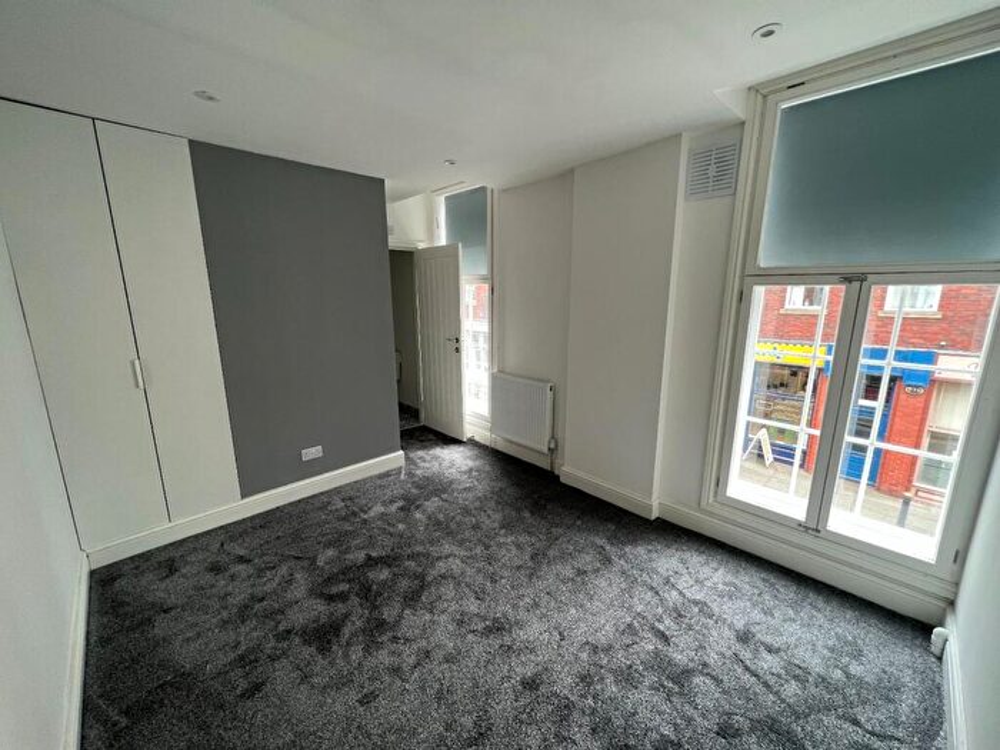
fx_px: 376
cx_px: 500
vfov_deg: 89.9
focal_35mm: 13
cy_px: 375
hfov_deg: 106.2
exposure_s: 1/100
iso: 125
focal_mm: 1.57
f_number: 1.8
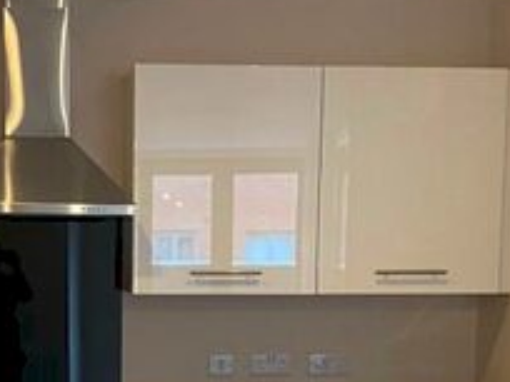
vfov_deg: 16.1
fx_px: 1311
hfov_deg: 21.8
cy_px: 423
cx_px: 120
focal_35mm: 89
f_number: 1.8
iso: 125
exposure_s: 1/50
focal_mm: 4.25
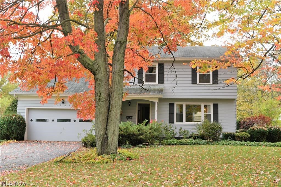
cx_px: 140
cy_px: 94
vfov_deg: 28.9
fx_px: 363
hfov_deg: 42.3
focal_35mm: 46
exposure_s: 1/80
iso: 100
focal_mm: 31
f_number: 9
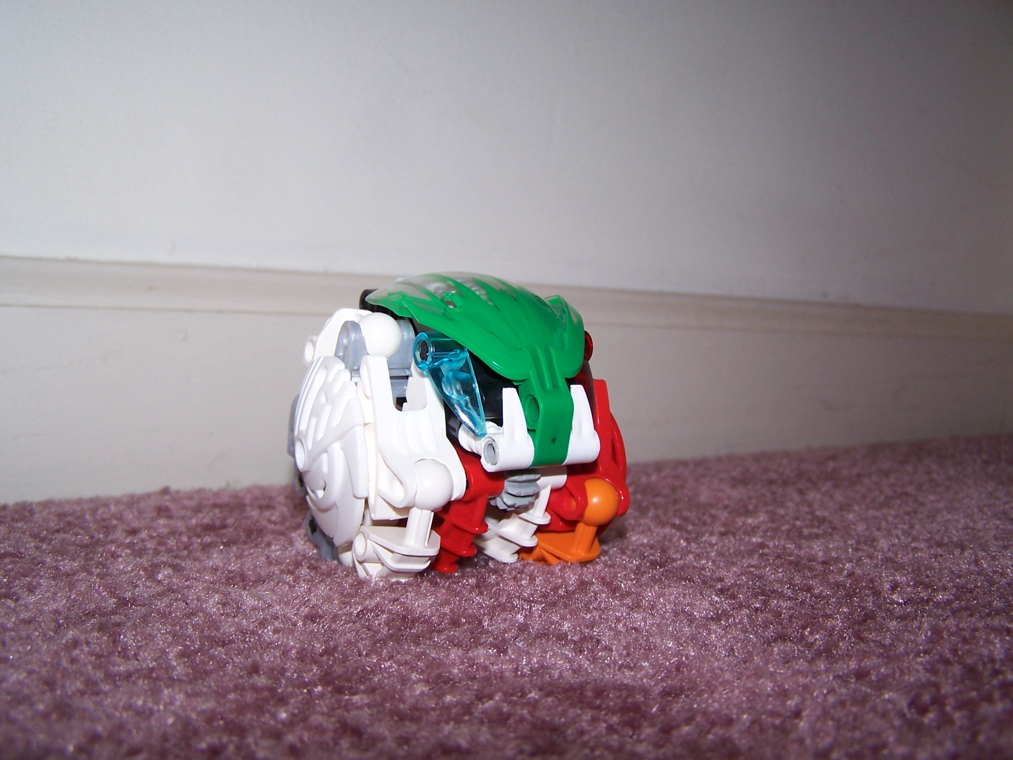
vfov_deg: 37.7
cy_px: 380
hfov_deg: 49.0
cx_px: 506
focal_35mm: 38
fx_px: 1112
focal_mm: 6.3
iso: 80
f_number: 2.8
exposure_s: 1/60
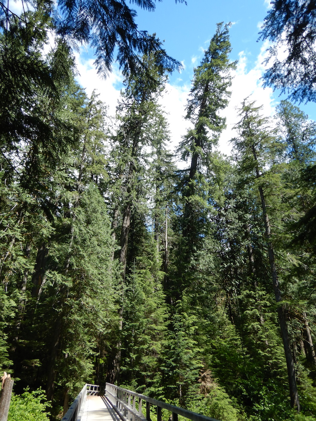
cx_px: 158
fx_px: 292
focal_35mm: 24
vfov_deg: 71.6
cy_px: 210
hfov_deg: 56.8
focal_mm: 4.3
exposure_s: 1/640
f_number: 2.8
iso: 125
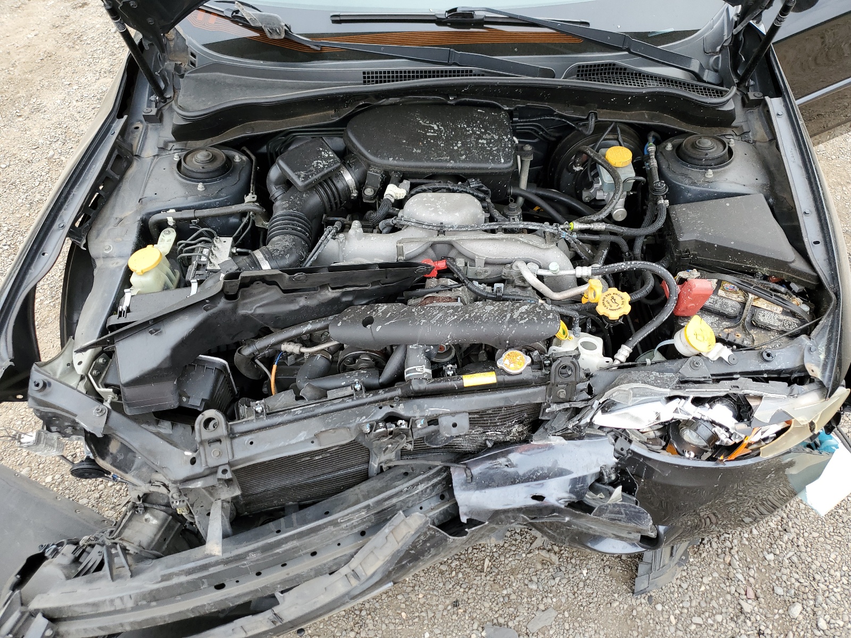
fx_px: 639
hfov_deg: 67.3
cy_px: 319
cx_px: 426
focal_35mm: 26
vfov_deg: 53.1
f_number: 1.5
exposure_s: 1/217
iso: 50
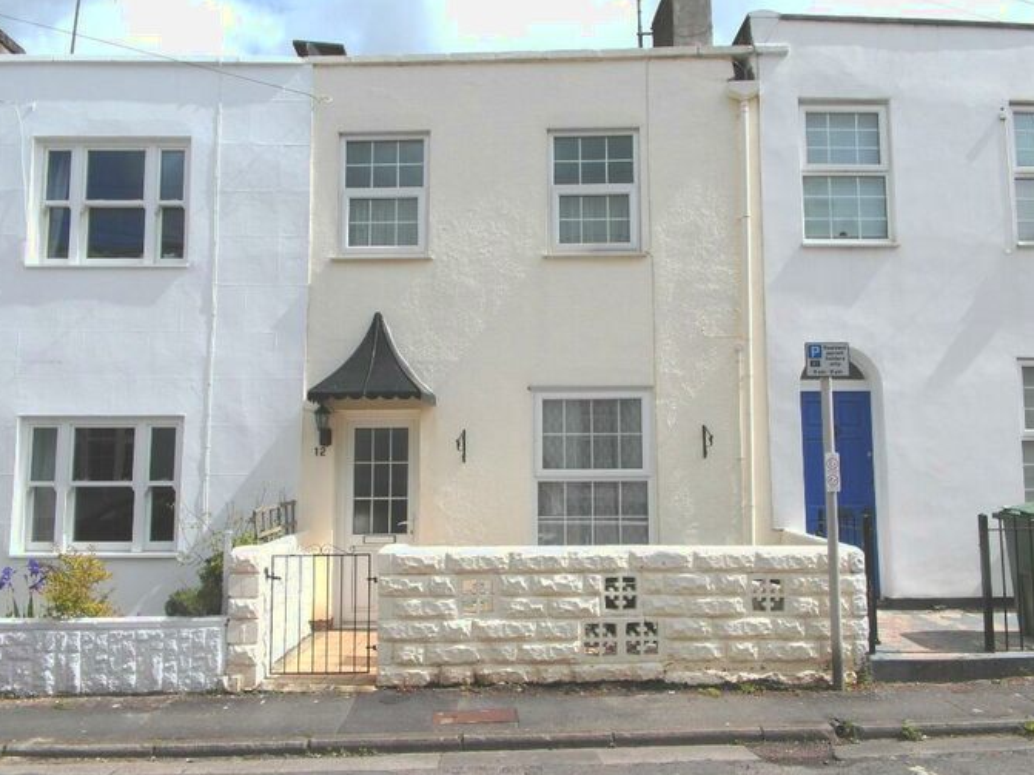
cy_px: 392
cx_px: 529
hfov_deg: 71.6
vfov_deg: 56.8
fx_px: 717
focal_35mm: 24
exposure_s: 1/1000
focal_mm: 4.1
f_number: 5
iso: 100
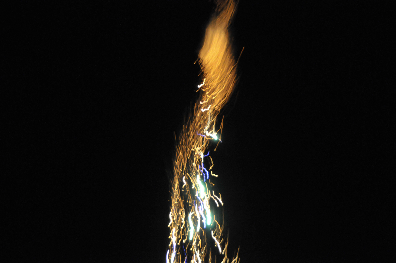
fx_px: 1648
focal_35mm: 150
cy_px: 132
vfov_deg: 9.1
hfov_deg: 13.7
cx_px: 198
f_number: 5.6
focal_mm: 100
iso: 1600
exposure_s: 1/10
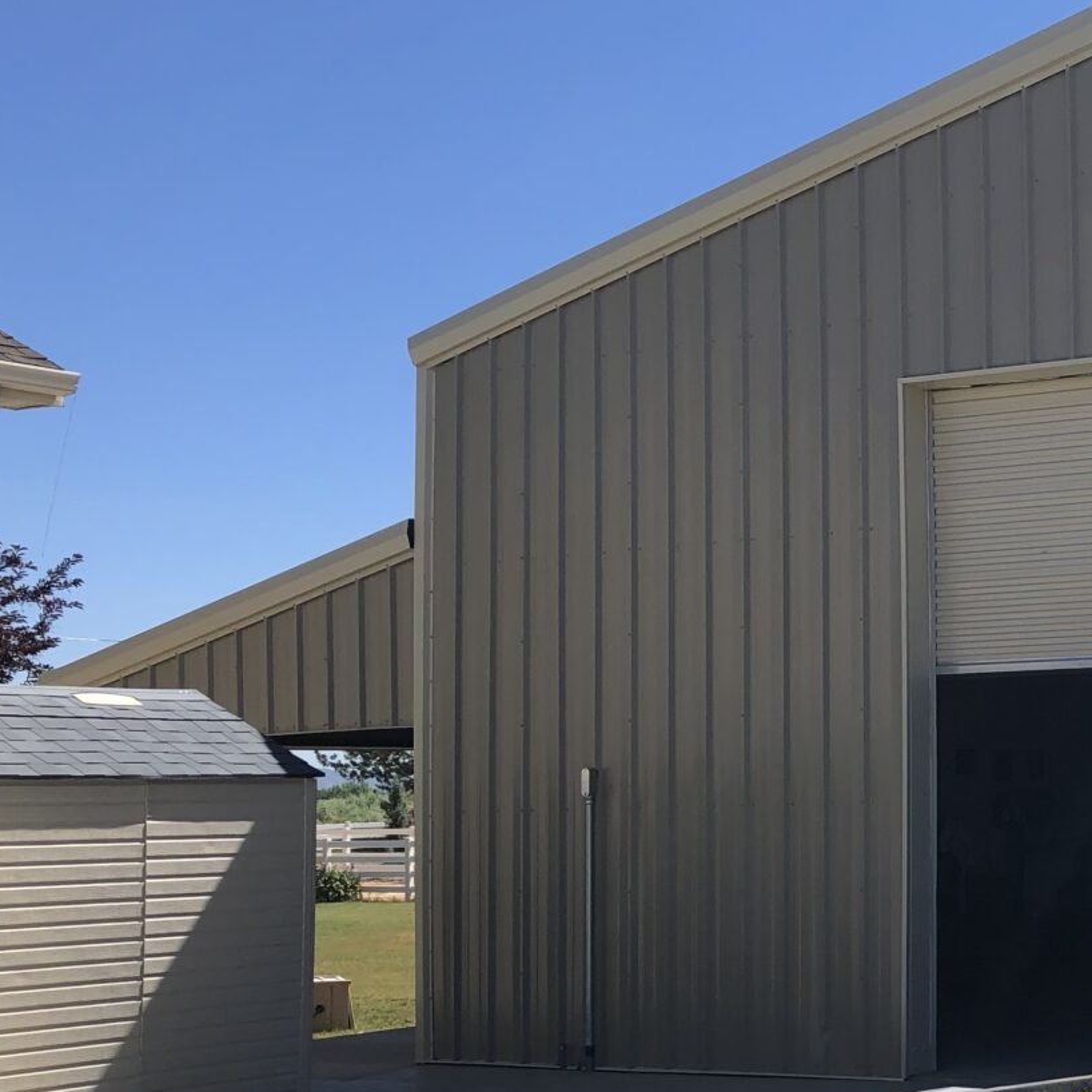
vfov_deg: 27.7
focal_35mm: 62
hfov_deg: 25.4
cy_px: 657
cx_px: 1252
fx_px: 2213
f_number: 1.8
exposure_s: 1/1517
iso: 20
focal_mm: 3.99
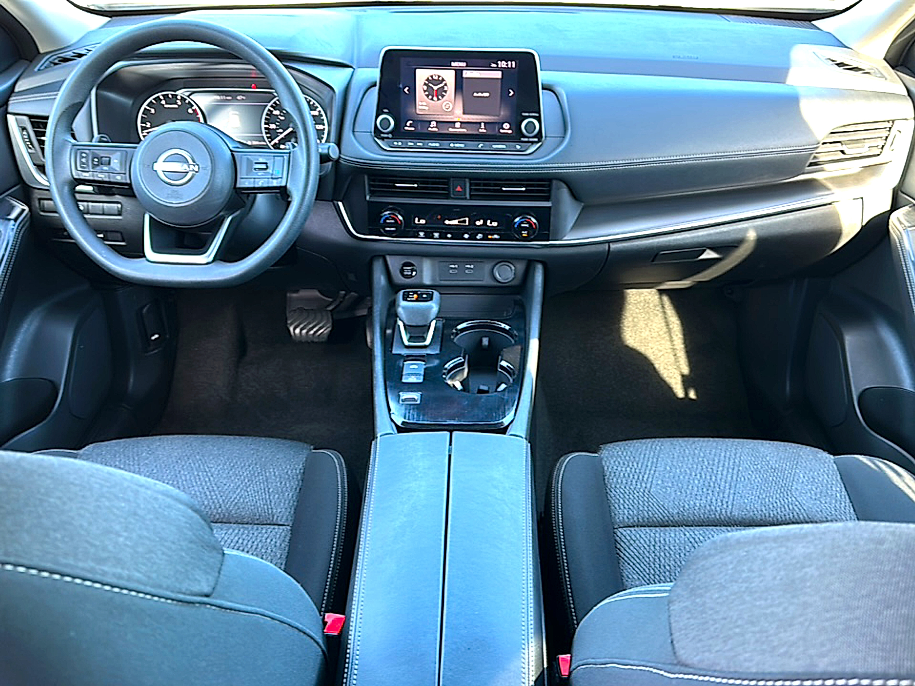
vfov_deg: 54.9
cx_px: 458
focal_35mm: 25
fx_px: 661
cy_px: 343
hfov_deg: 69.4
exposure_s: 1/40
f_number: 1.78
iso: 100
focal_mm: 6.86
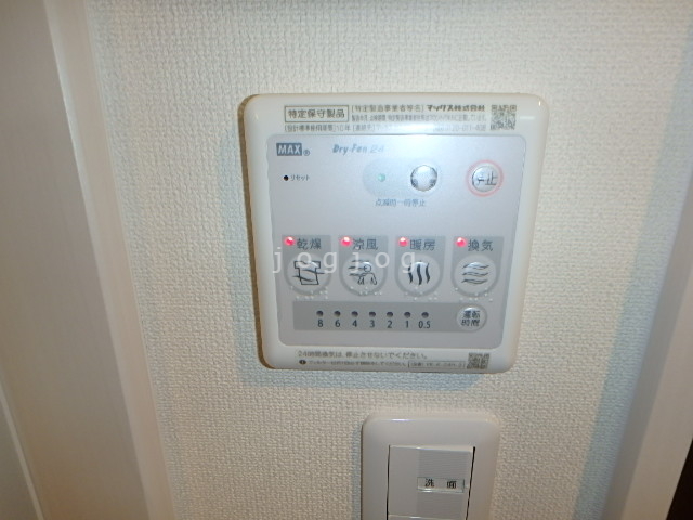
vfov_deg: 63.4
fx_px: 420
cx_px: 346
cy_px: 260
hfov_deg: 79.0
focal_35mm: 21
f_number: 3.5
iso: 125
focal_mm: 3.7
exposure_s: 1/30
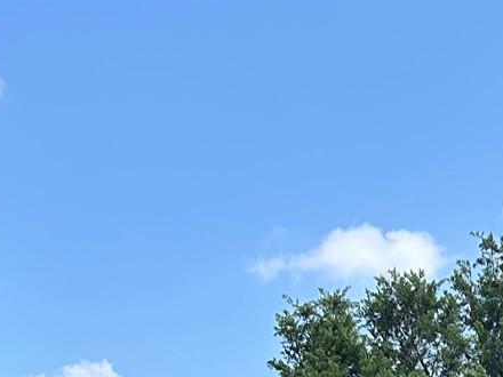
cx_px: 502
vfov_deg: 10.8
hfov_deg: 16.0
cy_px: 834
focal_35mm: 121
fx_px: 1758
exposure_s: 1/3460
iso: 50
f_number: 1.5
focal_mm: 5.7
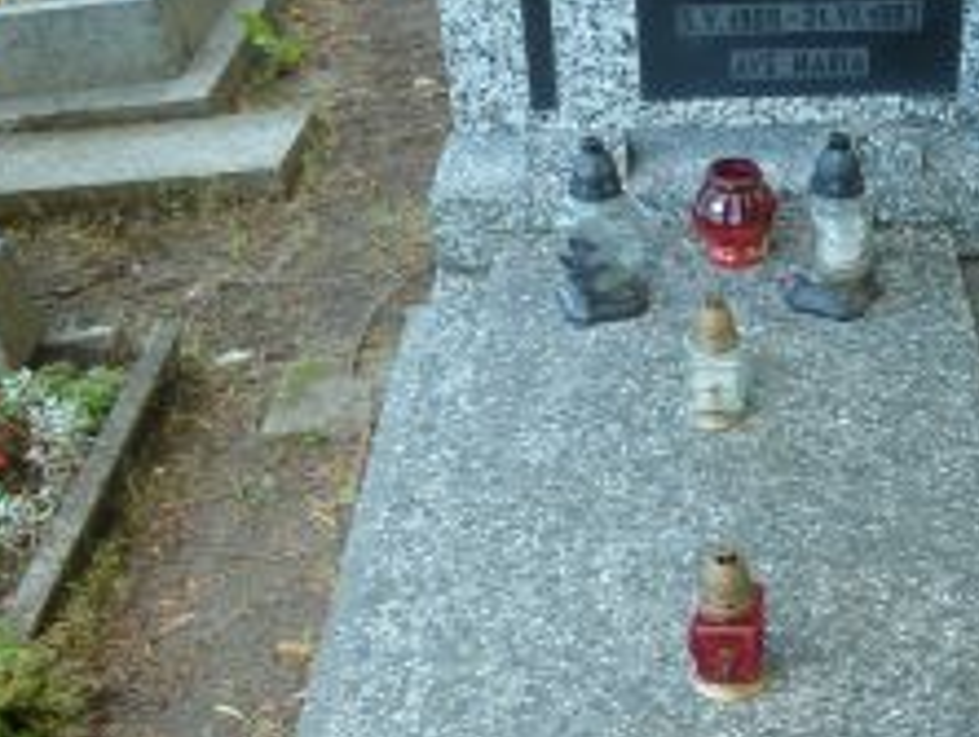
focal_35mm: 54
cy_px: 644
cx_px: 741
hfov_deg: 34.7
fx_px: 1529
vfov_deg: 26.3
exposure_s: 1/60
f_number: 3.3
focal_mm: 4.1
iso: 160
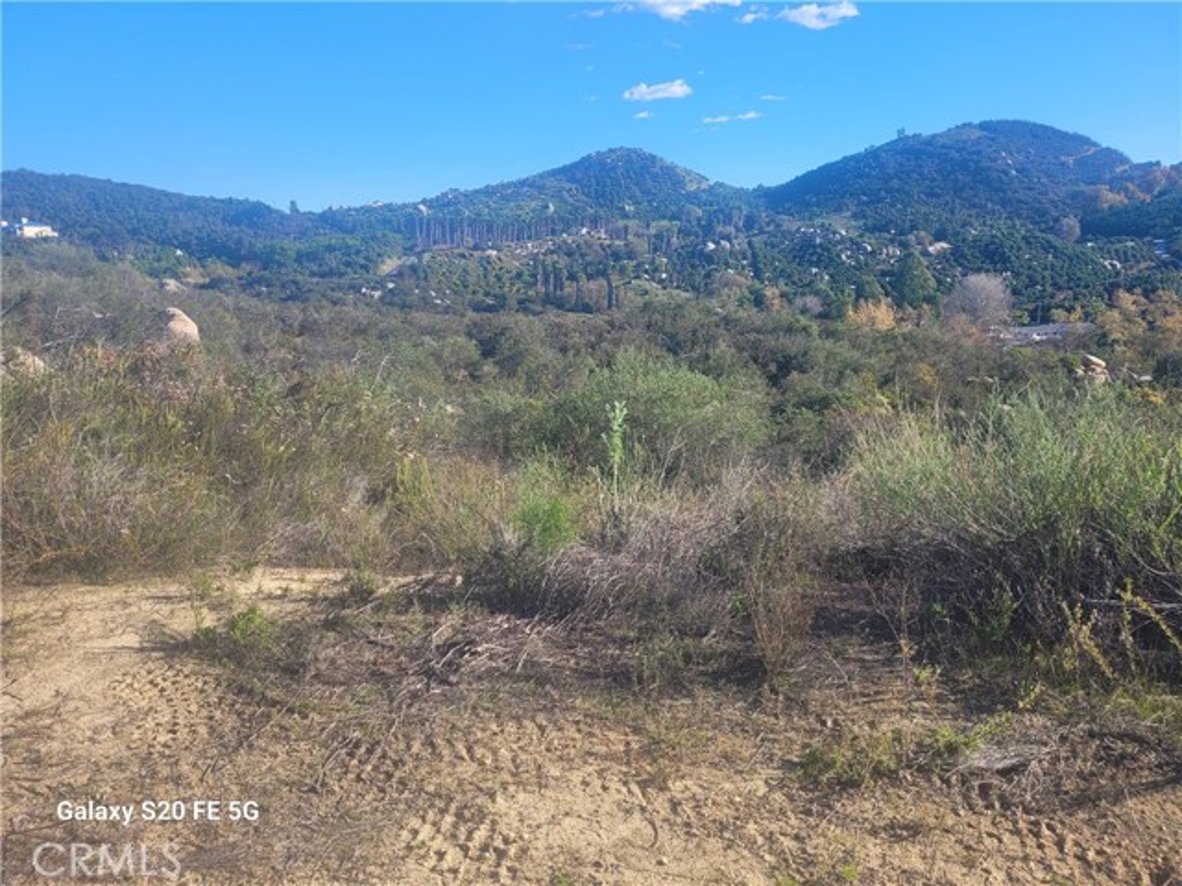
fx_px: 888
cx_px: 591
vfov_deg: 53.1
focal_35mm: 26
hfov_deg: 67.3
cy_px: 443
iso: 40
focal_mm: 5.4
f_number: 1.8
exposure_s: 1/1215
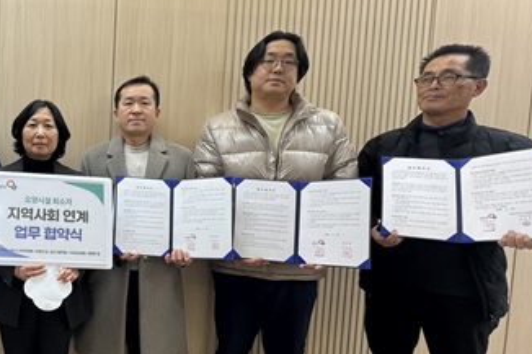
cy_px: 210
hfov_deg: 54.4
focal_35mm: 29
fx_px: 428
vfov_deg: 44.7
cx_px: 41
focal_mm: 2.22
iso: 125
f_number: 2.2
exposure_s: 1/120
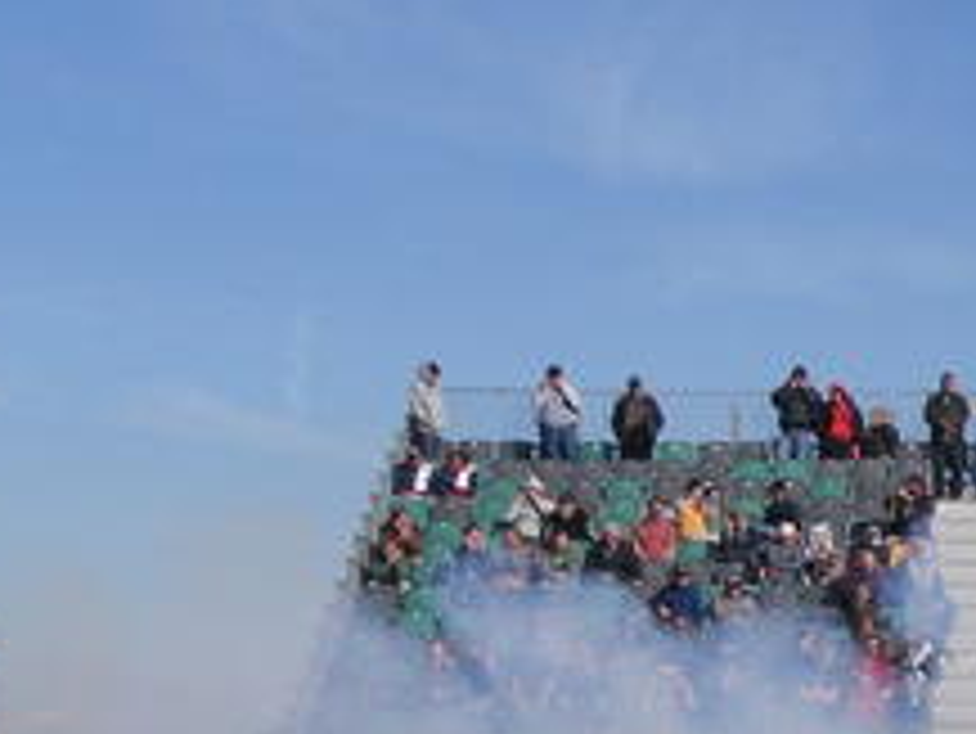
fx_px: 4091
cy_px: 1115
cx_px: 1601
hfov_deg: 12.7
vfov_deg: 9.9
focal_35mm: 145
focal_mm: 6.3
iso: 80
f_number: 8.2
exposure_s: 1/234
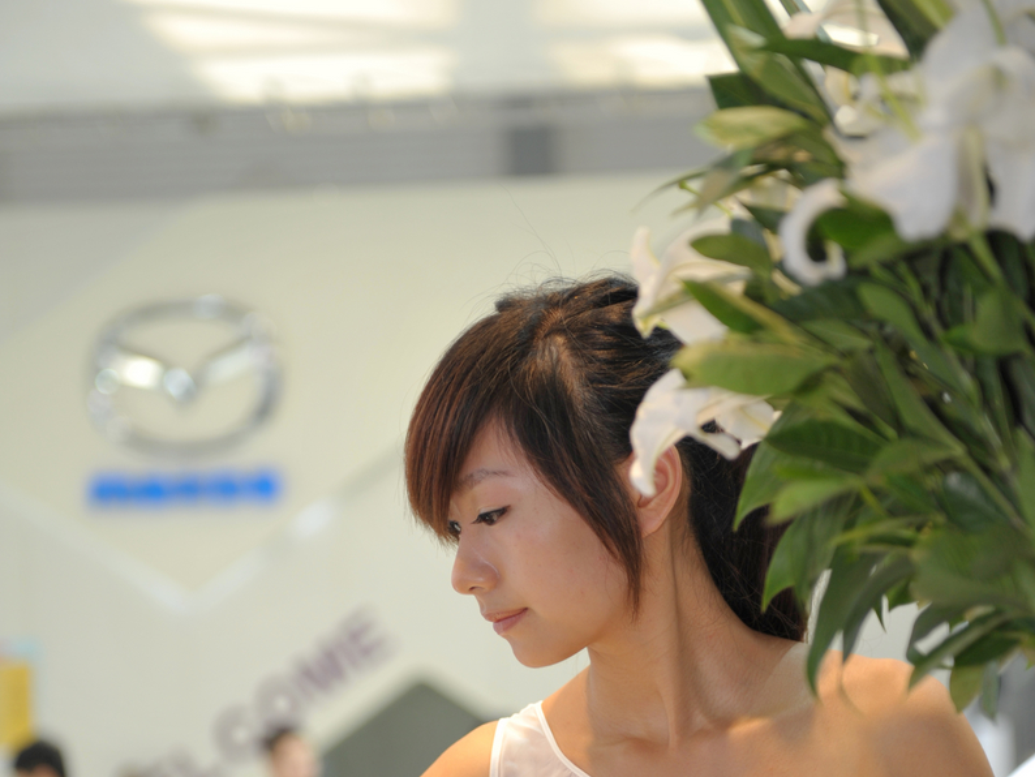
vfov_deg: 16.2
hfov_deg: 21.8
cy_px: 673
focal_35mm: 90
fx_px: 2692
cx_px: 516
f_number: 2.8
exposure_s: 1/320
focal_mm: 62
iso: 400
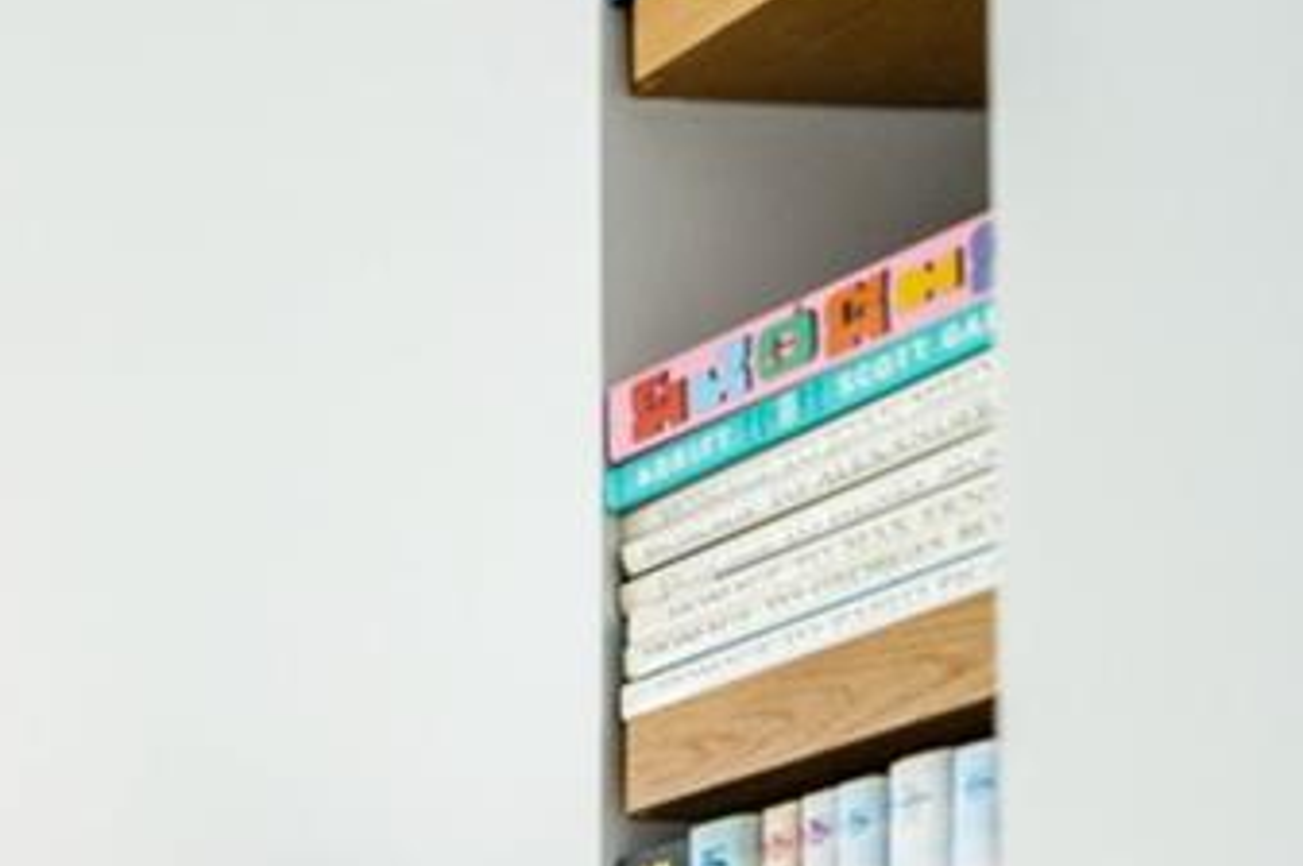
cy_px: 1662
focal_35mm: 57
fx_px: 2061
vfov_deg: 17.8
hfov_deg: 16.9
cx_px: -1589
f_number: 5.6
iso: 125
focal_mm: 12
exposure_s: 1/350
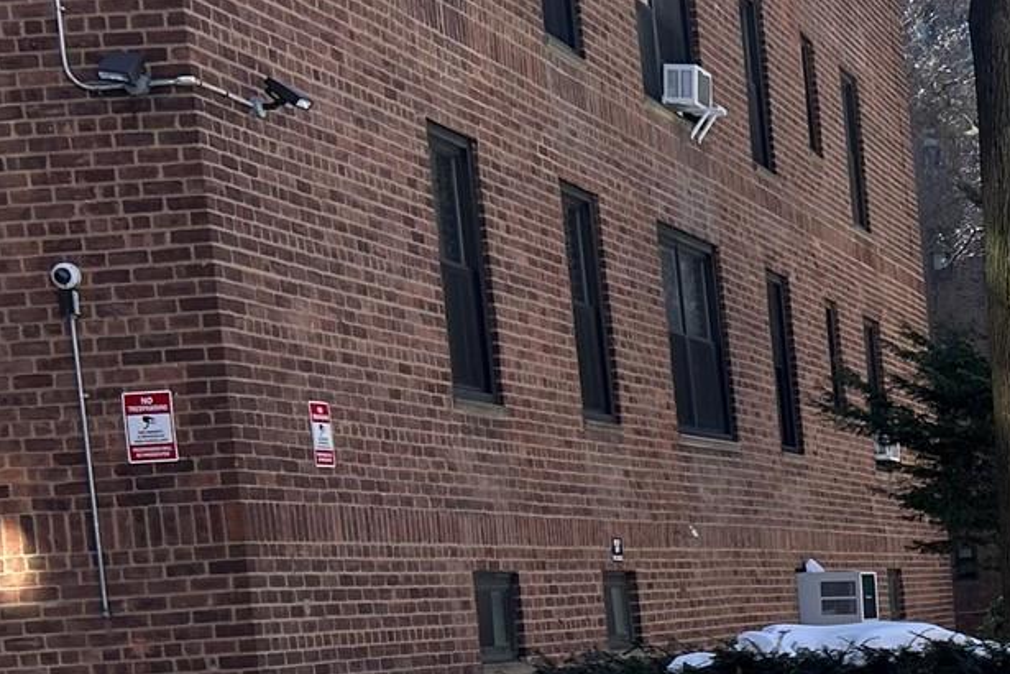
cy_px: 782
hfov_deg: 20.2
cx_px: 1412
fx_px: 2525
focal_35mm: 90
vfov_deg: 14.7
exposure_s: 1/1209
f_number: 1.5
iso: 50
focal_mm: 5.7
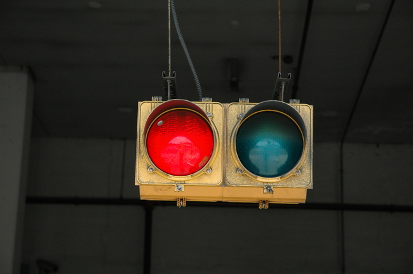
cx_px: 206
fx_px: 1117
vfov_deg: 14.0
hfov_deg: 20.9
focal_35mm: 98
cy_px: 137
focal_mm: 65
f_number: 5.6
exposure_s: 1/500
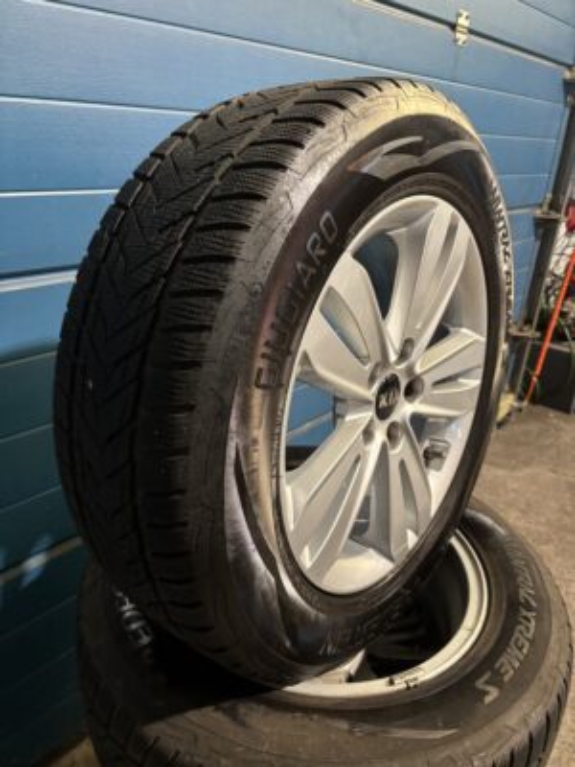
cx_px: 288
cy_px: 384
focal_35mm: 26
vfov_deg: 67.3
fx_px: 576
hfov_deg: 53.1
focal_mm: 5.96
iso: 500
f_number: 1.6
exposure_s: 1/50
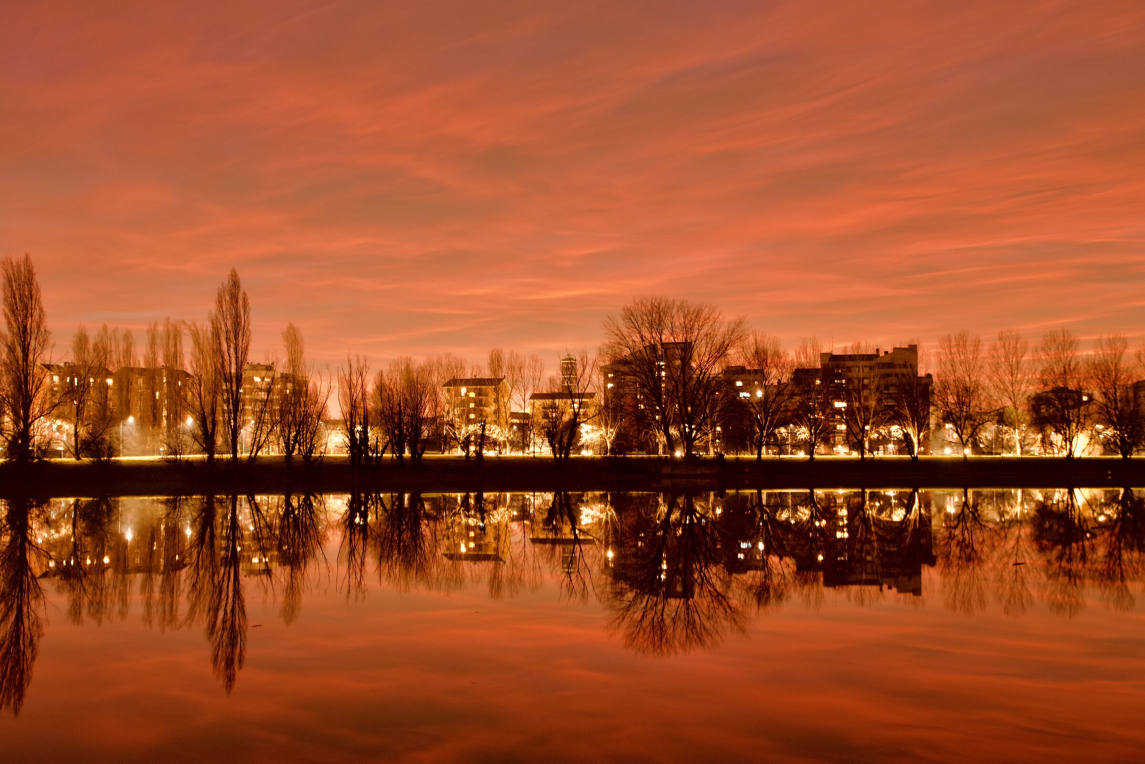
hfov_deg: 51.3
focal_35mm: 38
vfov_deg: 35.5
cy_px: 382
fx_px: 1193
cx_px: 572
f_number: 5.6
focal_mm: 25
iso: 100
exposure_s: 20
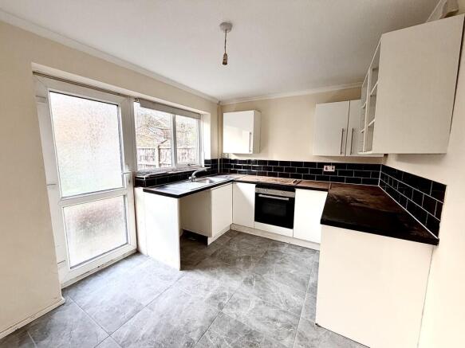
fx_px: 188
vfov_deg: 85.7
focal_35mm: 14
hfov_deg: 102.1
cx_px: 232
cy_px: 174
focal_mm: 2.22
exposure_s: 1/121
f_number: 2.2
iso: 160
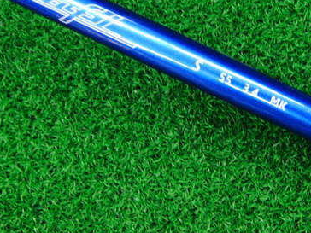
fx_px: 584
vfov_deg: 22.4
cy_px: 63
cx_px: 228
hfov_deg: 29.4
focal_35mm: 65
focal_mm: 6.42
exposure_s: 1/30
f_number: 3.6
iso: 400
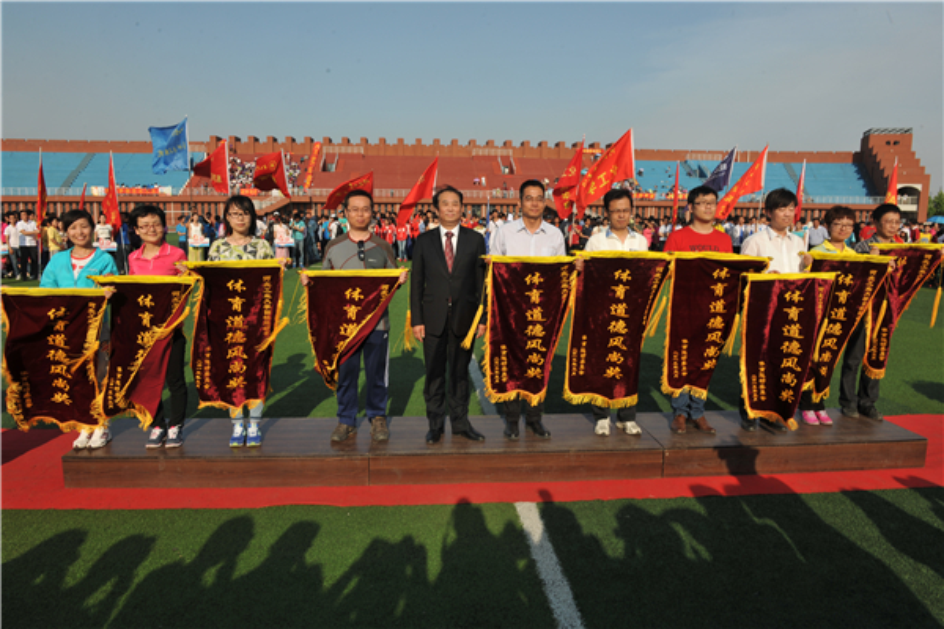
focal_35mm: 24
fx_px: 629
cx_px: 472
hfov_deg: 73.7
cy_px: 314
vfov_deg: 53.1
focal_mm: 24
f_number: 13
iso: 100
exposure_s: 1/100
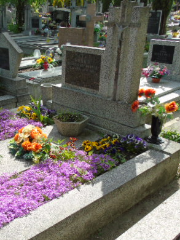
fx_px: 284
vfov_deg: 45.5
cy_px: 145
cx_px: 39
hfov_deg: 34.2
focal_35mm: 41
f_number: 3.4
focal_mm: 4.4
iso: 80
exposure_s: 1/400
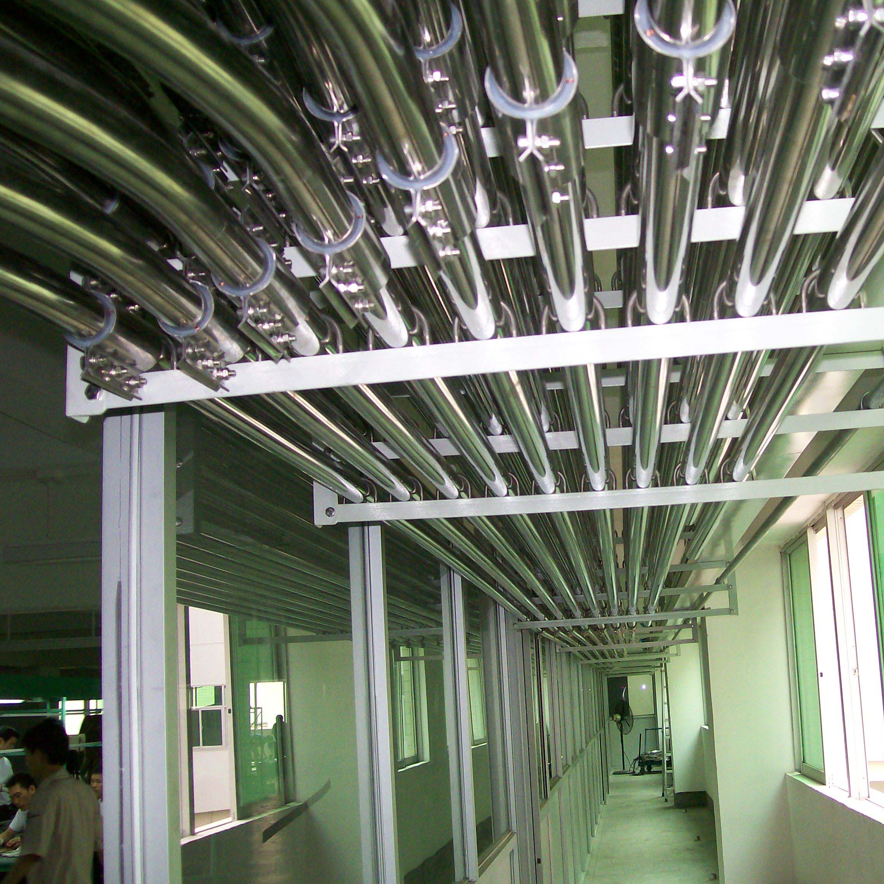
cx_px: 595
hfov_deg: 38.7
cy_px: 440
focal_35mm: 43
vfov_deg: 39.2
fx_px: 1242
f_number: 2.7
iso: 140
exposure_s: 1/64
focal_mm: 6
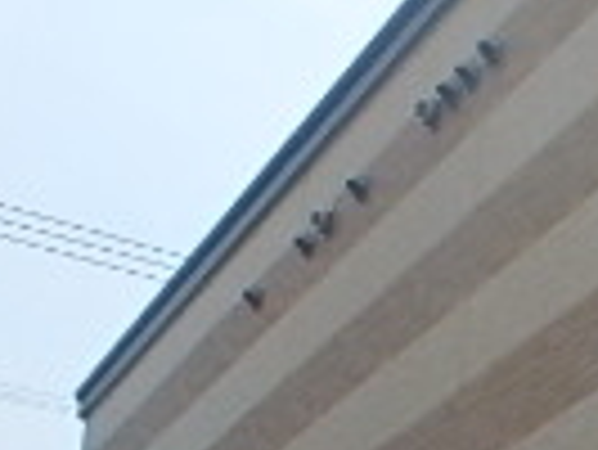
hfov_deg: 15.5
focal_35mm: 101
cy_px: 716
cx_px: 1196
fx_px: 1746
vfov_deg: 13.6
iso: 125
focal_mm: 3.7
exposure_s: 1/800
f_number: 6
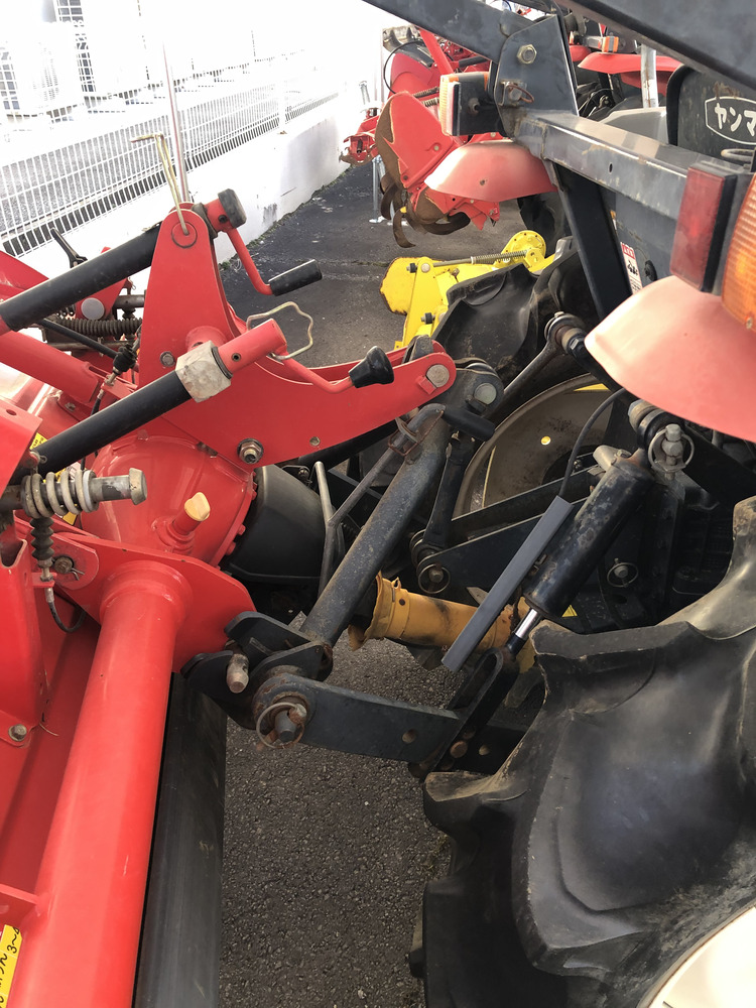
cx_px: 378
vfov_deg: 63.4
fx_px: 815
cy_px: 504
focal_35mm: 28
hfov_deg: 49.7
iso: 32
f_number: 1.8
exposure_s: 1/30
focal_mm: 4
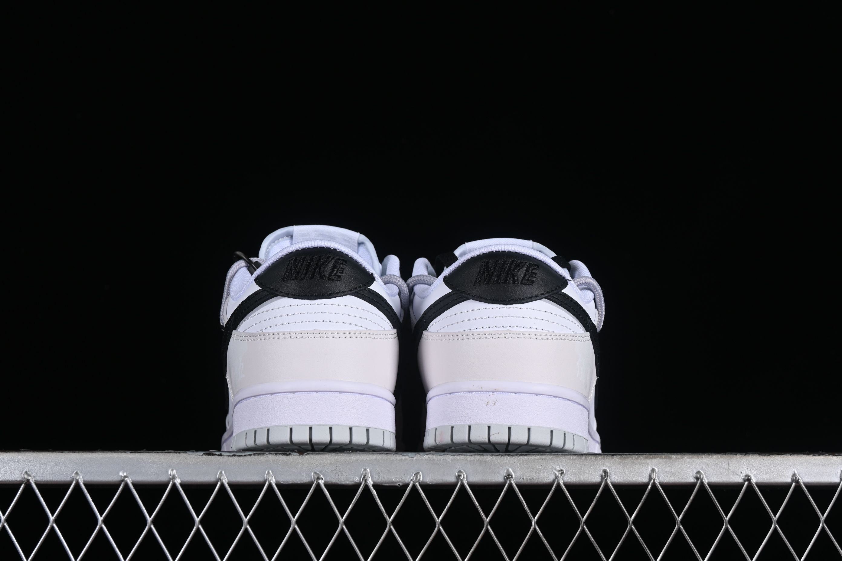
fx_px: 1754
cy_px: 280
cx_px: 421
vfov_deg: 18.2
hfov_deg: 27.0
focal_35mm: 75
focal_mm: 50
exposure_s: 1/80
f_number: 8
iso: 160
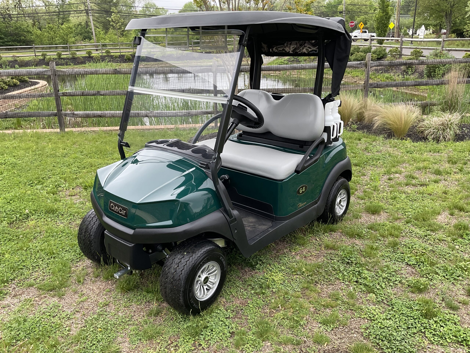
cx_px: 235
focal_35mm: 29
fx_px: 394
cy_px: 176
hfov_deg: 61.7
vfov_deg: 48.2
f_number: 1.8
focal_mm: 3
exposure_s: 1/307
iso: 16
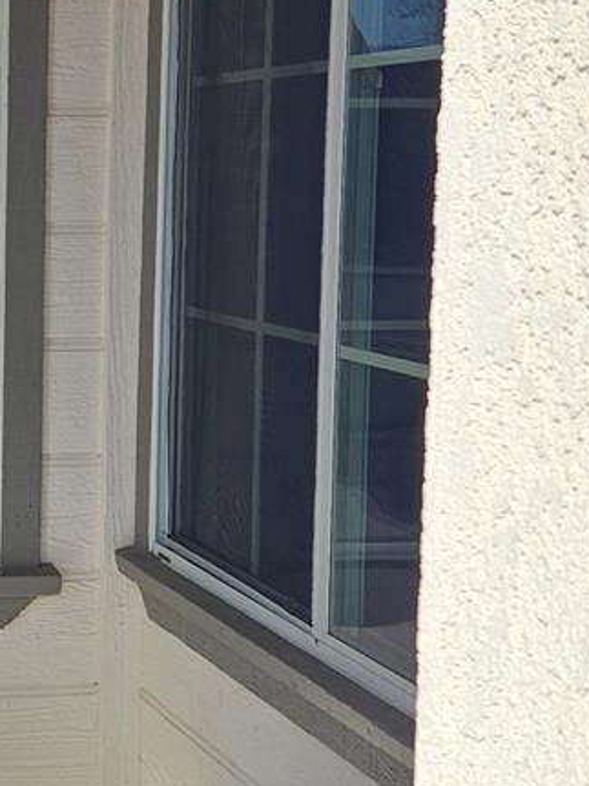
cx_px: -377
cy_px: 325
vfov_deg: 24.4
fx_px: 1816
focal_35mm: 80
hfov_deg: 16.3
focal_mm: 5.4
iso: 25
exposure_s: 1/1593
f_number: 1.8
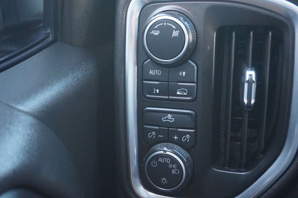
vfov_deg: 31.9
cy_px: 99
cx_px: 149
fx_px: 347
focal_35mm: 42
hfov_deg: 46.4
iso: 3200
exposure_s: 1/60
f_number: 4.5
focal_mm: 28
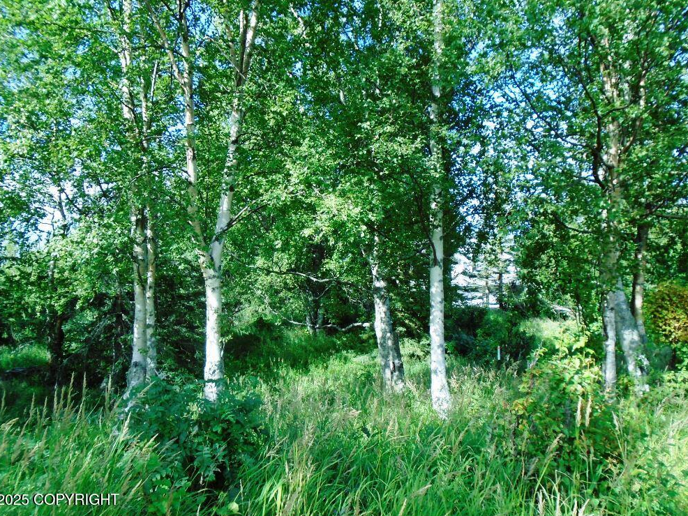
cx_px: 339
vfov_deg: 51.4
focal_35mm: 27
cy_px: 256
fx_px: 537
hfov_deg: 65.3
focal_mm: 4.6
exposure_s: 1/250
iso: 100
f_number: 3.2
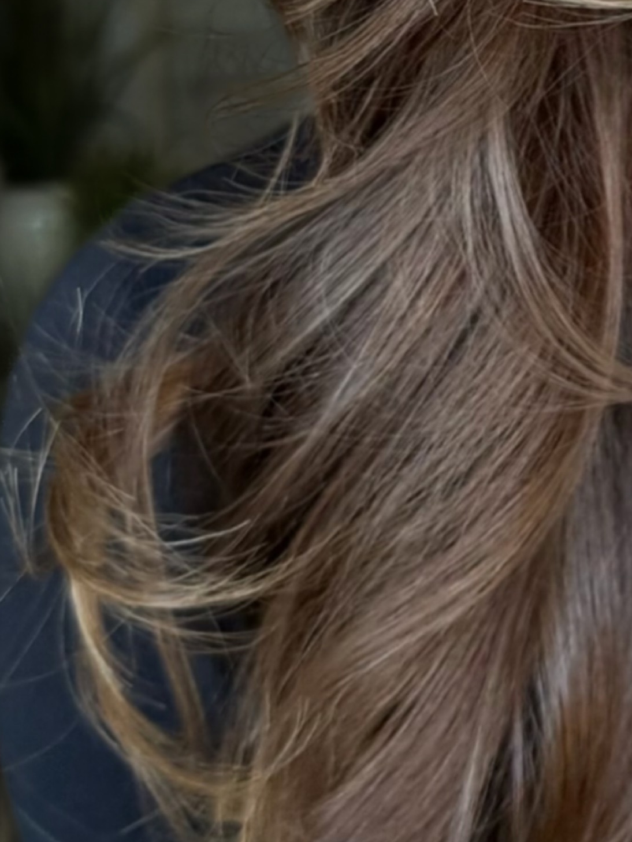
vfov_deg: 20.6
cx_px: 928
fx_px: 2288
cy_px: 139
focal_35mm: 94
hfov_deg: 14.7
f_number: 1.8
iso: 80
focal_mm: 6.76
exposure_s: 1/120
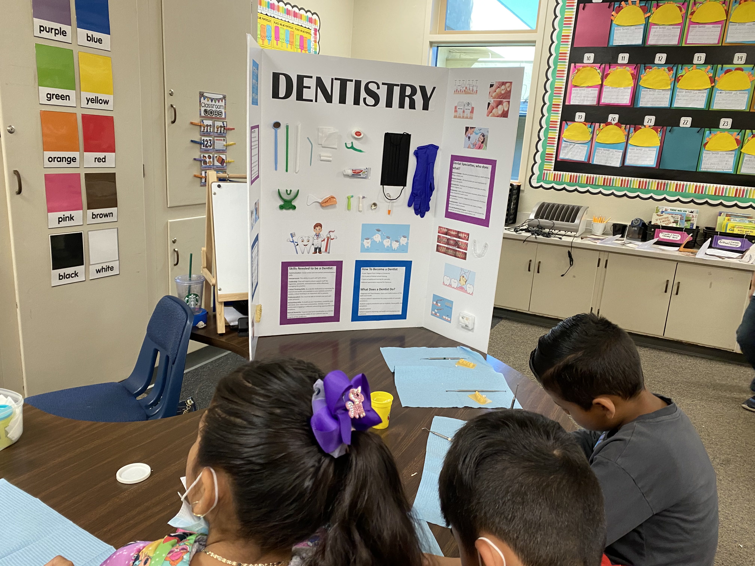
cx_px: 378
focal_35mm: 26
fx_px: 567
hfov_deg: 67.3
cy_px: 283
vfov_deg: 53.1
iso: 160
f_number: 1.8
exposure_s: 1/60
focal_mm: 4.25
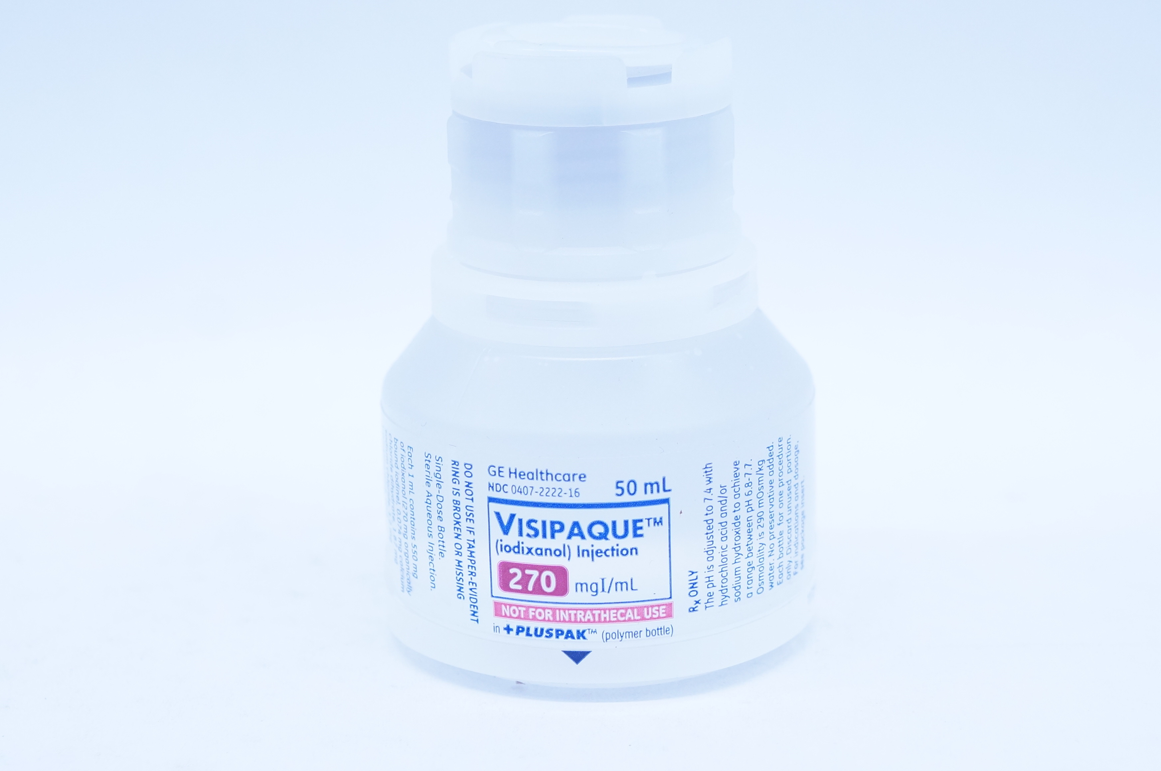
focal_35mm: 76
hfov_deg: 26.7
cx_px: 591
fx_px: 2448
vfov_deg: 17.9
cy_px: 373
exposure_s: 1/160
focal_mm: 36
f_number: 5.6
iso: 800
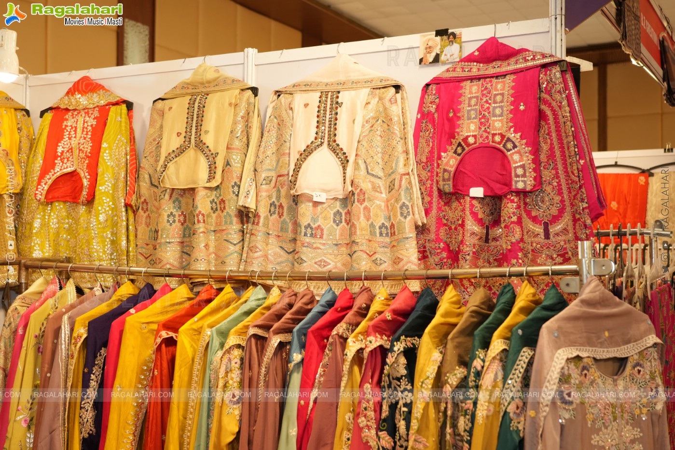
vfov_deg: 31.2
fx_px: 806
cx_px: 338
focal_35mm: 43
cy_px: 225
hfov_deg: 45.4
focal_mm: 43
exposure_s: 1/125
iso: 800
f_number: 5
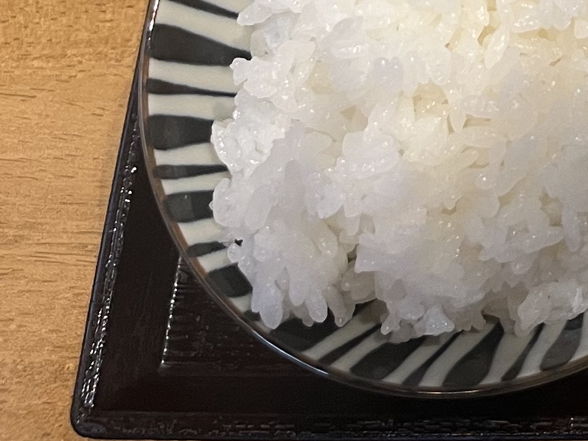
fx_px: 1784
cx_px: 1083
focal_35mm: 105
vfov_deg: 12.5
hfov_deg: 15.7
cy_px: -423
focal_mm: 5.1
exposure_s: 1/60
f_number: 1.6
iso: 100
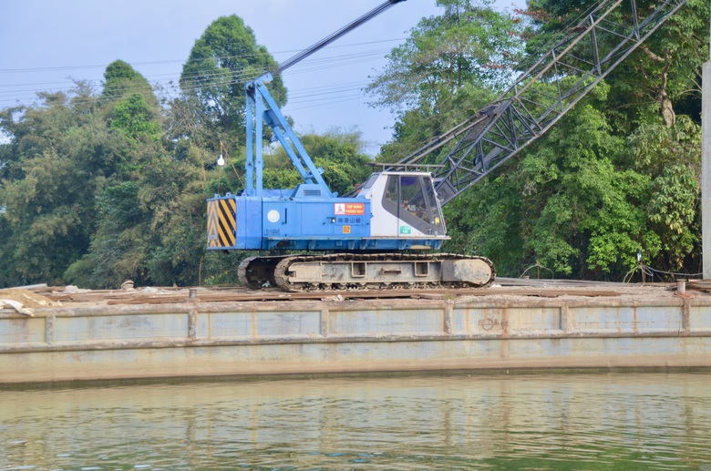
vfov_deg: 15.6
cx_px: 356
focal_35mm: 87
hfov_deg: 23.4
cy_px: 236
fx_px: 1715
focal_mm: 58
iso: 250
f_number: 5.6
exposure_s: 1/500
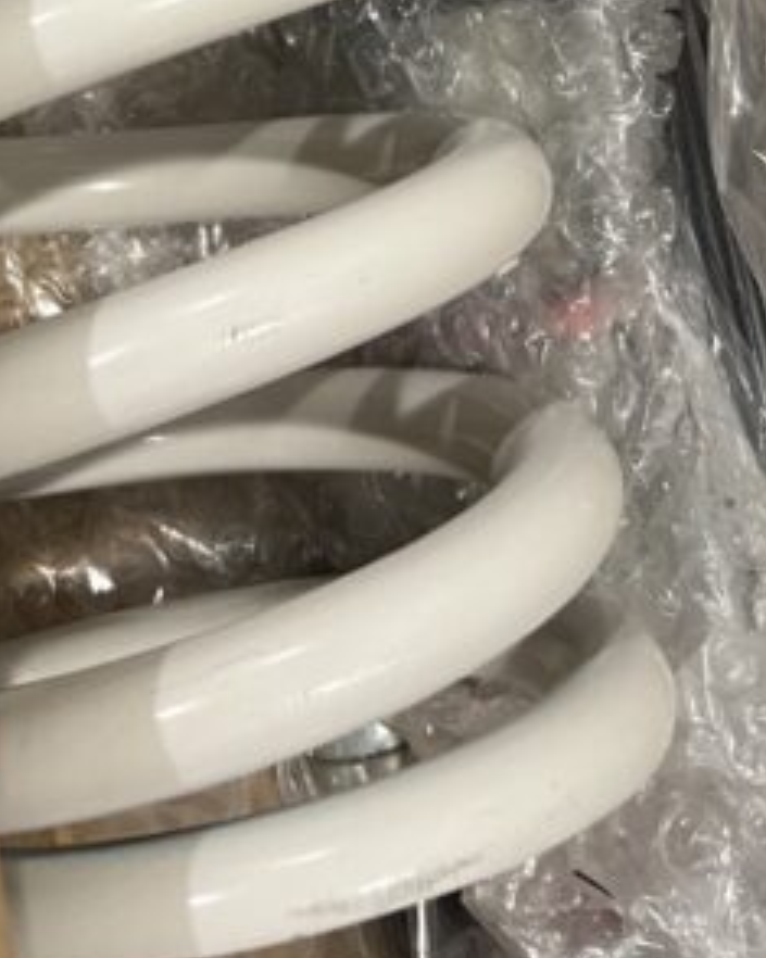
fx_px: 1956
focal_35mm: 69
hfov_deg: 22.0
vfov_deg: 24.6
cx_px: 215
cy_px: -222
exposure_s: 1/60
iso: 125
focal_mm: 5.7
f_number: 1.5
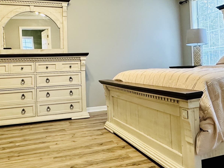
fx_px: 226
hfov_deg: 52.6
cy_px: 61
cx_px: 102
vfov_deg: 40.4
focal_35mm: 35
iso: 250
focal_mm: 2.22
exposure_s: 1/60
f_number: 2.2
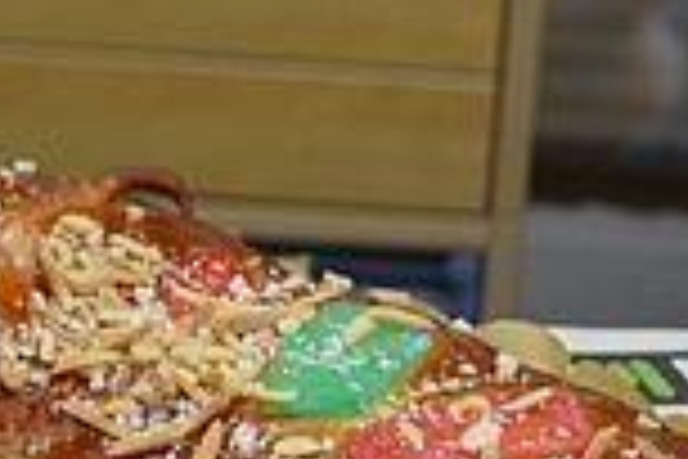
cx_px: -40
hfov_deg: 10.0
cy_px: 500
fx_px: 3898
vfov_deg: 6.7
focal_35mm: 204
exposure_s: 1/50
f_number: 4.2
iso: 400
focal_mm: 26
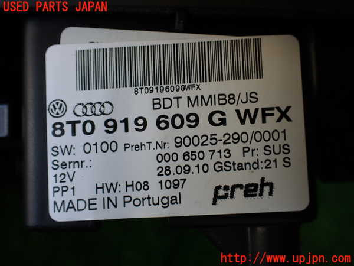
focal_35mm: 30
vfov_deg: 46.8
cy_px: 133
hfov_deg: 60.0
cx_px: 177
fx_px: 307
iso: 100
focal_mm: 5.4
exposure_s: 1/125
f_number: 2.3
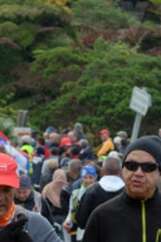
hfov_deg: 2.1
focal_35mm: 644
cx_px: -37
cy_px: 209
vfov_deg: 3.2
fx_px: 4335
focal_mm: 125
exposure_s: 1/250
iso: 320
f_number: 8
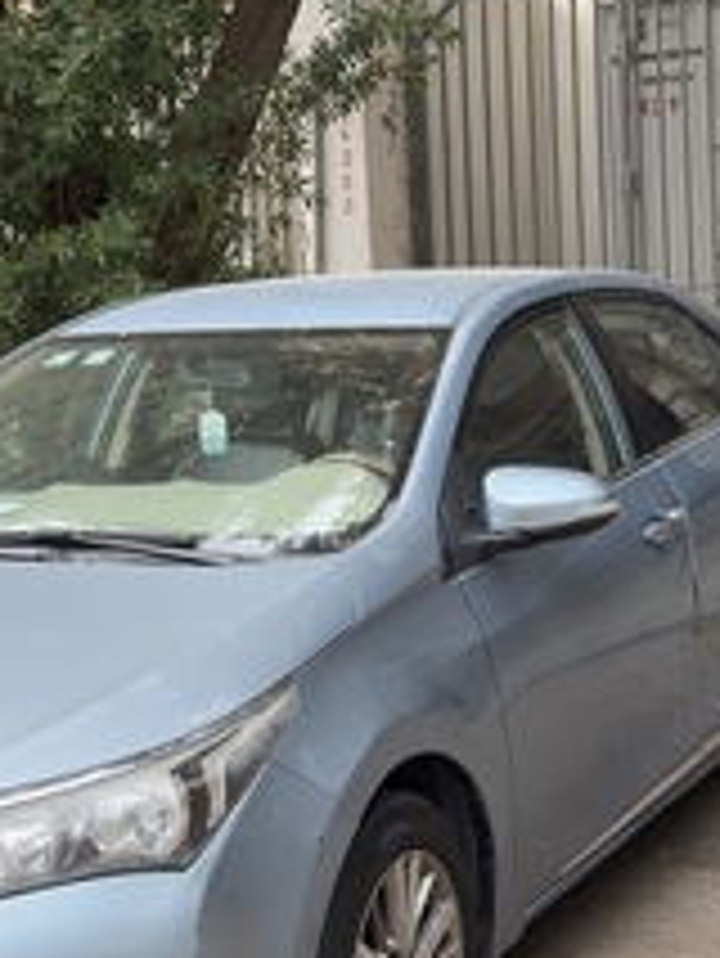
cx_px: 151
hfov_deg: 19.5
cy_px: 353
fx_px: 2078
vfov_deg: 25.9
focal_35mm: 75
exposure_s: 1/271
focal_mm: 6.76
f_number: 1.78
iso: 80
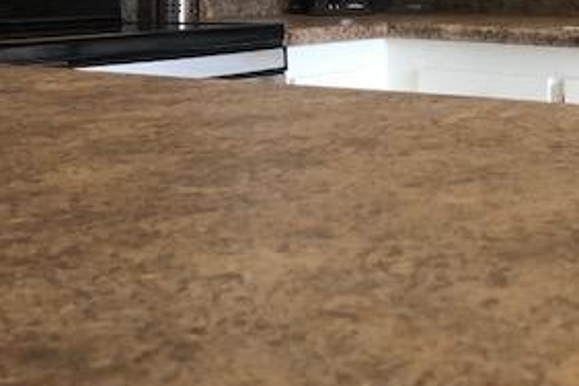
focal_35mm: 66
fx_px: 1061
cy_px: -43
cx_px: 454
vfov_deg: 19.7
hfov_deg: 29.9
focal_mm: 4
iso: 40
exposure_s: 1/30
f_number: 1.8
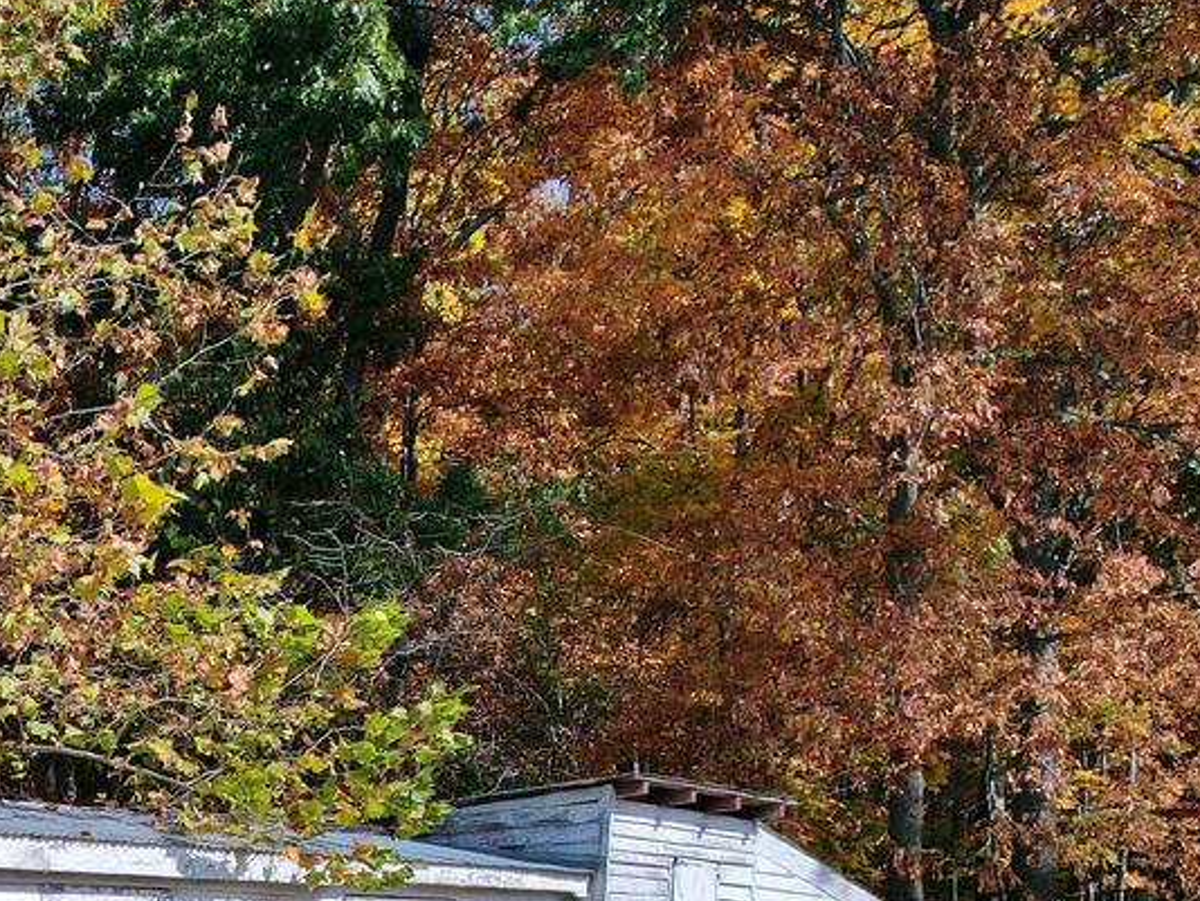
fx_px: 1977
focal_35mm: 57
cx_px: -299
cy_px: 1013
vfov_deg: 23.9
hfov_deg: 28.6
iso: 110
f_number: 2.8
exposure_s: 1/2500
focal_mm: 8.38
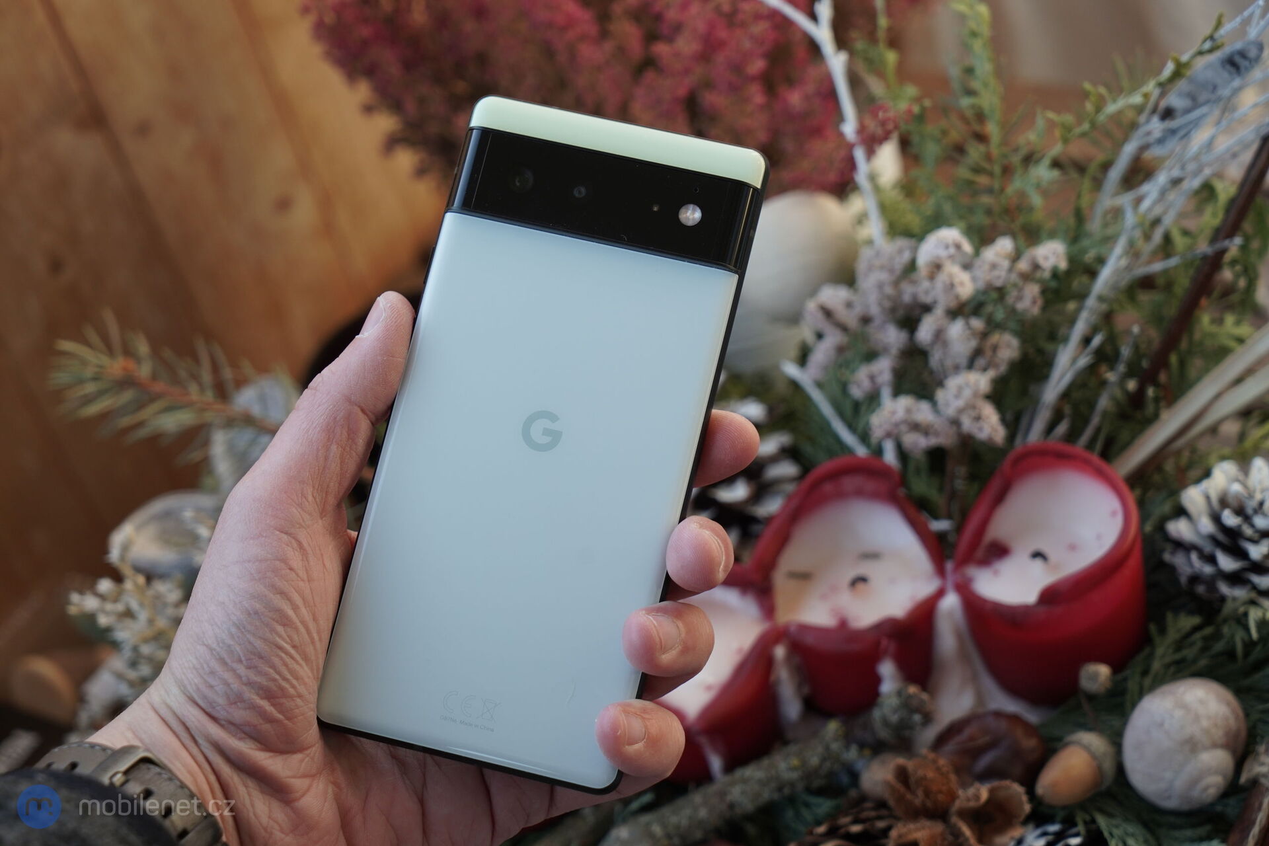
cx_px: 634
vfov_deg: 19.5
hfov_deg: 28.8
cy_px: 423
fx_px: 2467
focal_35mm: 70
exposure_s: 1/160
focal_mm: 70
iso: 800
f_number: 6.3
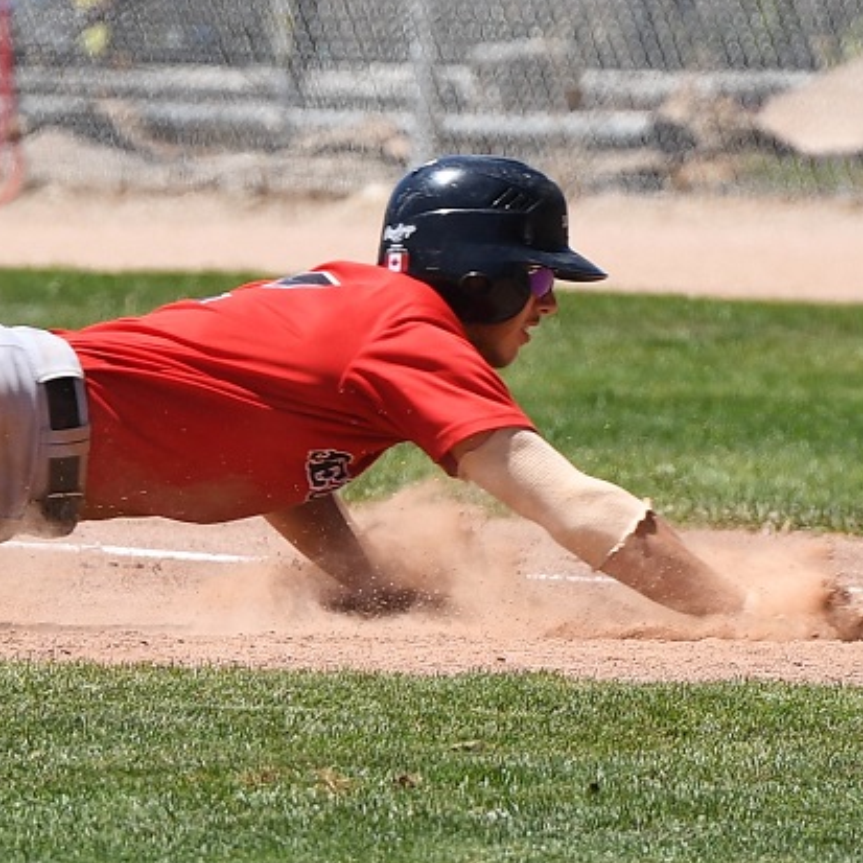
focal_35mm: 613
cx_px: 723
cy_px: 203
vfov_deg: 2.9
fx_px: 17290
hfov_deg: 2.9
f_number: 5
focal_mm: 200
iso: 140
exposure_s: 1/1000
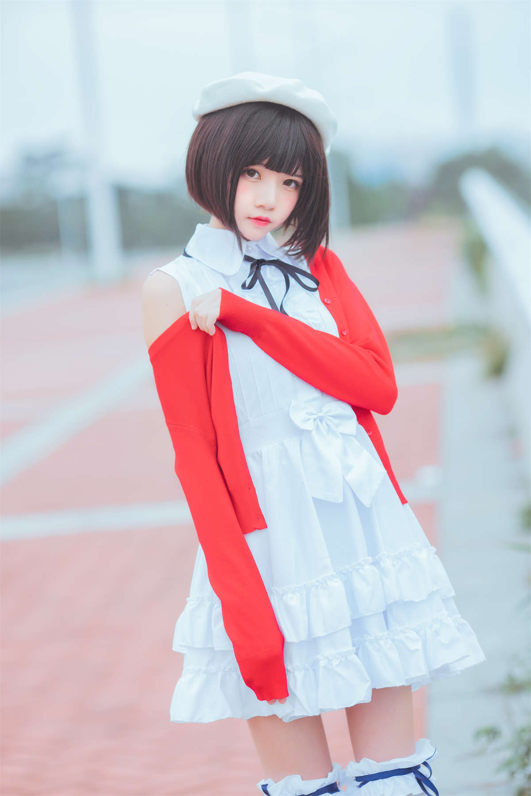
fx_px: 2985
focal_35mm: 135
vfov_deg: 15.2
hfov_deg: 10.2
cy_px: 398
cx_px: 266
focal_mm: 135
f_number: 2.8
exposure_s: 1/800
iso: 400
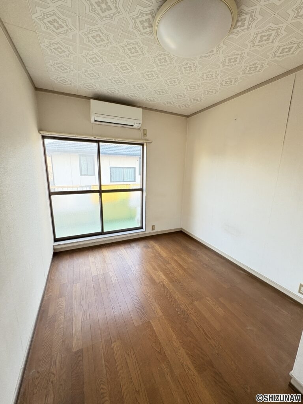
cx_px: 152
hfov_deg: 85.7
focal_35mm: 14
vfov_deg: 102.1
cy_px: 202
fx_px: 163
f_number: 2.2
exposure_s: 1/60
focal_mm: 2.22
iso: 320
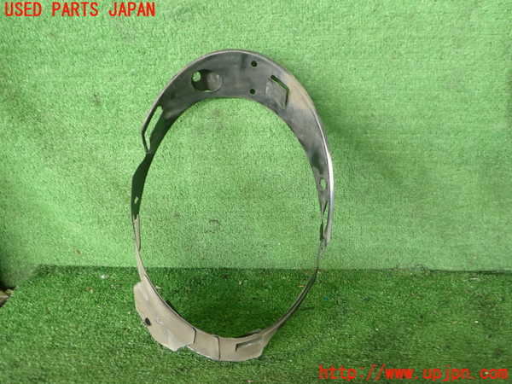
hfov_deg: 60.0
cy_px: 192
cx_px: 256
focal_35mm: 30
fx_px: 444
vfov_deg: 46.8
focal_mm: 5.4
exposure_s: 1/30
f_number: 2.3
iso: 200
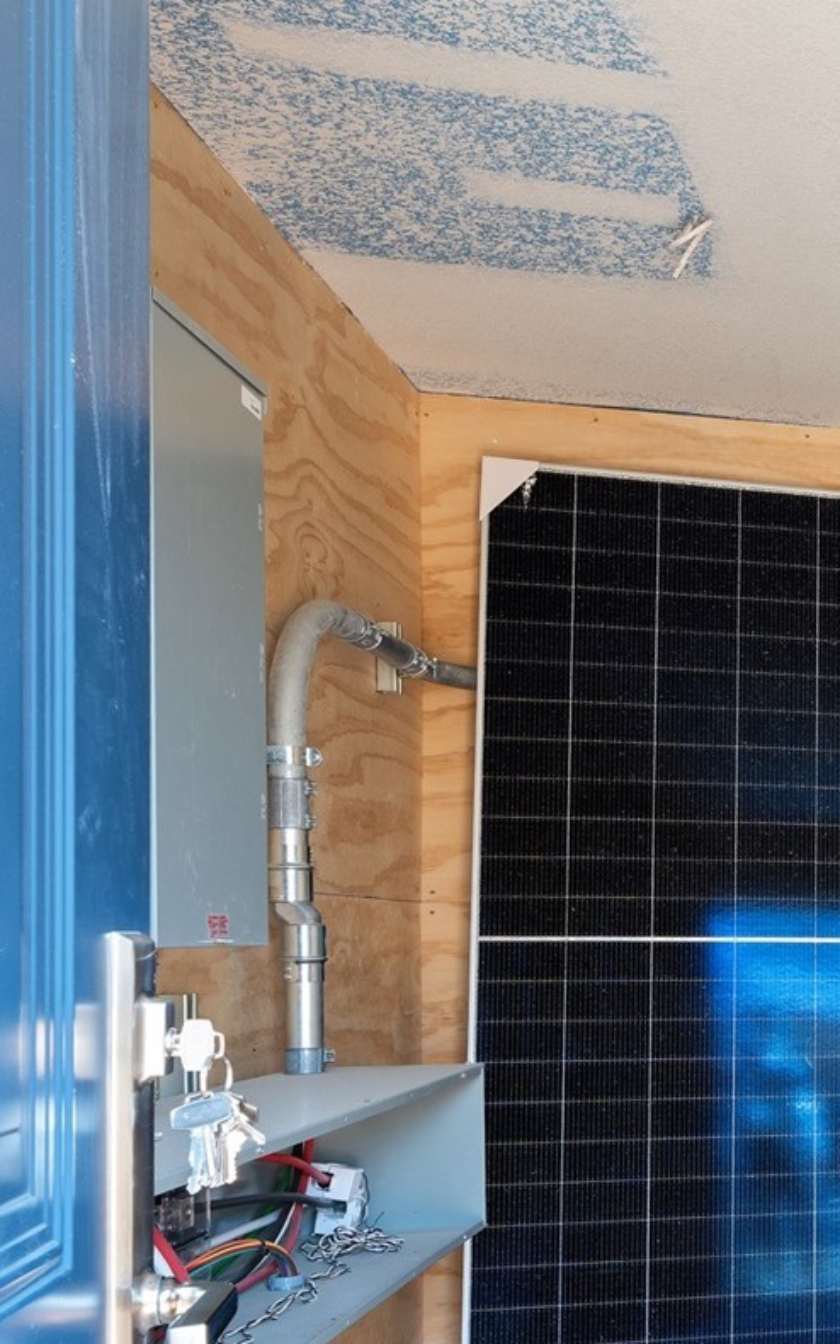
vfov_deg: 46.5
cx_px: 1309
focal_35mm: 42
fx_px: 1538
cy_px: 889
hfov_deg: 23.4
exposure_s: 1/1.67
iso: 200
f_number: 9
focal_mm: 16
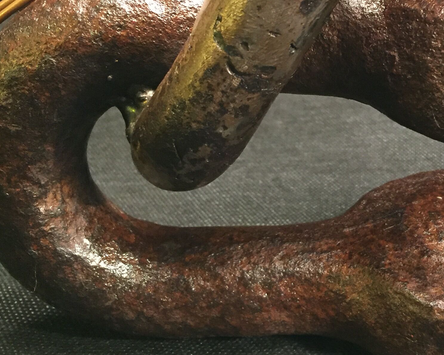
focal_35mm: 62
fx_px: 815
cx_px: 391
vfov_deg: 24.6
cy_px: 160
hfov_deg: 29.4
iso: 250
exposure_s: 1/17
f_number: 2.2
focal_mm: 4.15
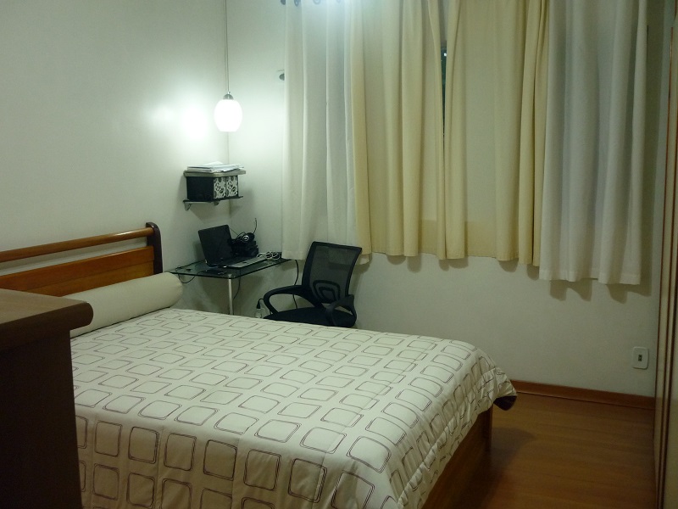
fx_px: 646
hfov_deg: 55.4
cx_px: 339
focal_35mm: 33
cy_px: 254
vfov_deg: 42.9
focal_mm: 5.5
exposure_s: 1/30
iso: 250
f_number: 2.8
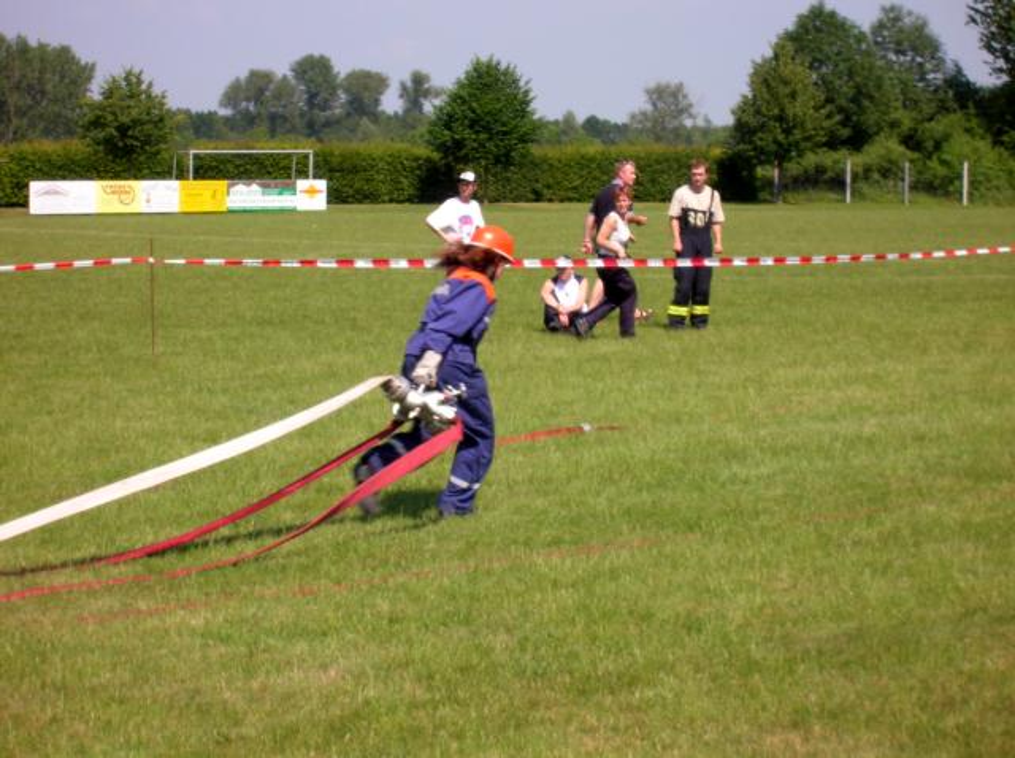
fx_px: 2986
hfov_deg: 19.3
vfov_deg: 14.5
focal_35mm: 102
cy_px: 379
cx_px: 508
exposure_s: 1/108
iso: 50
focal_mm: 17.1
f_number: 8.2
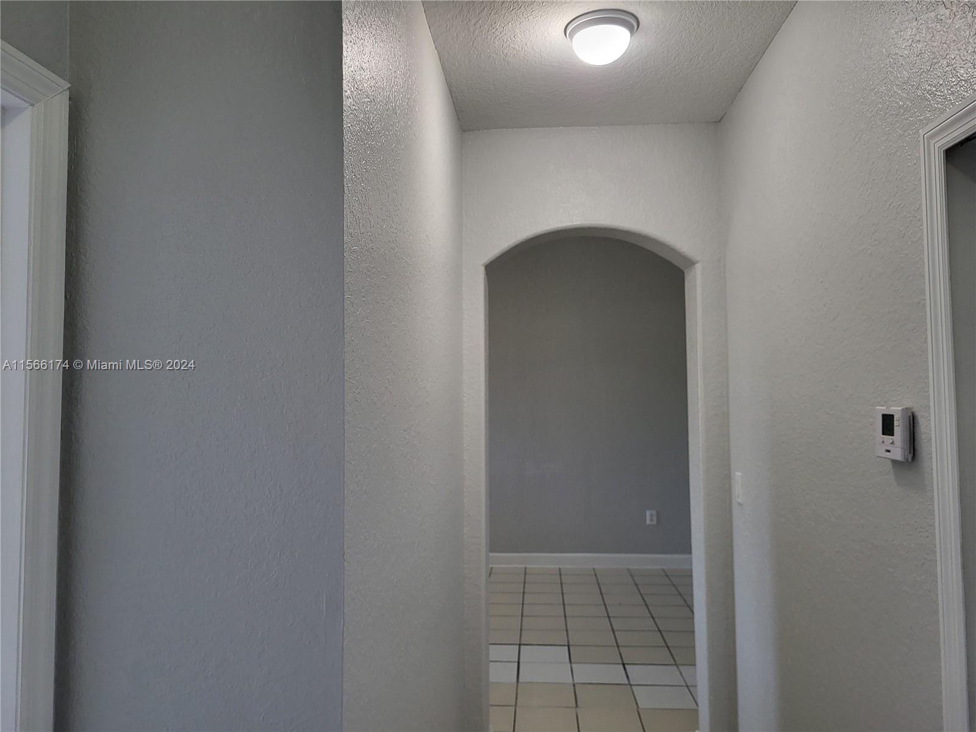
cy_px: 366
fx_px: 733
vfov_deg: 53.1
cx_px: 488
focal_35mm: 26
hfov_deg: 67.3
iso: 200
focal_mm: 5.4
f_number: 1.8
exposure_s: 1/120
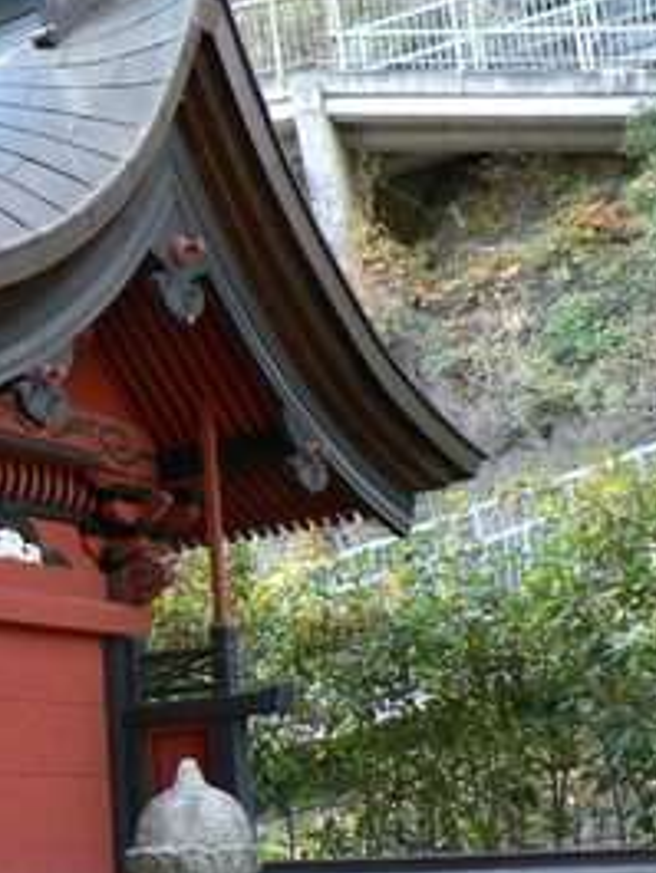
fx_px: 1717
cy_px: 423
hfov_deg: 20.3
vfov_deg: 28.5
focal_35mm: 68
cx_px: -132
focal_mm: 6
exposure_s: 1/30
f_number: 2.8
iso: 80
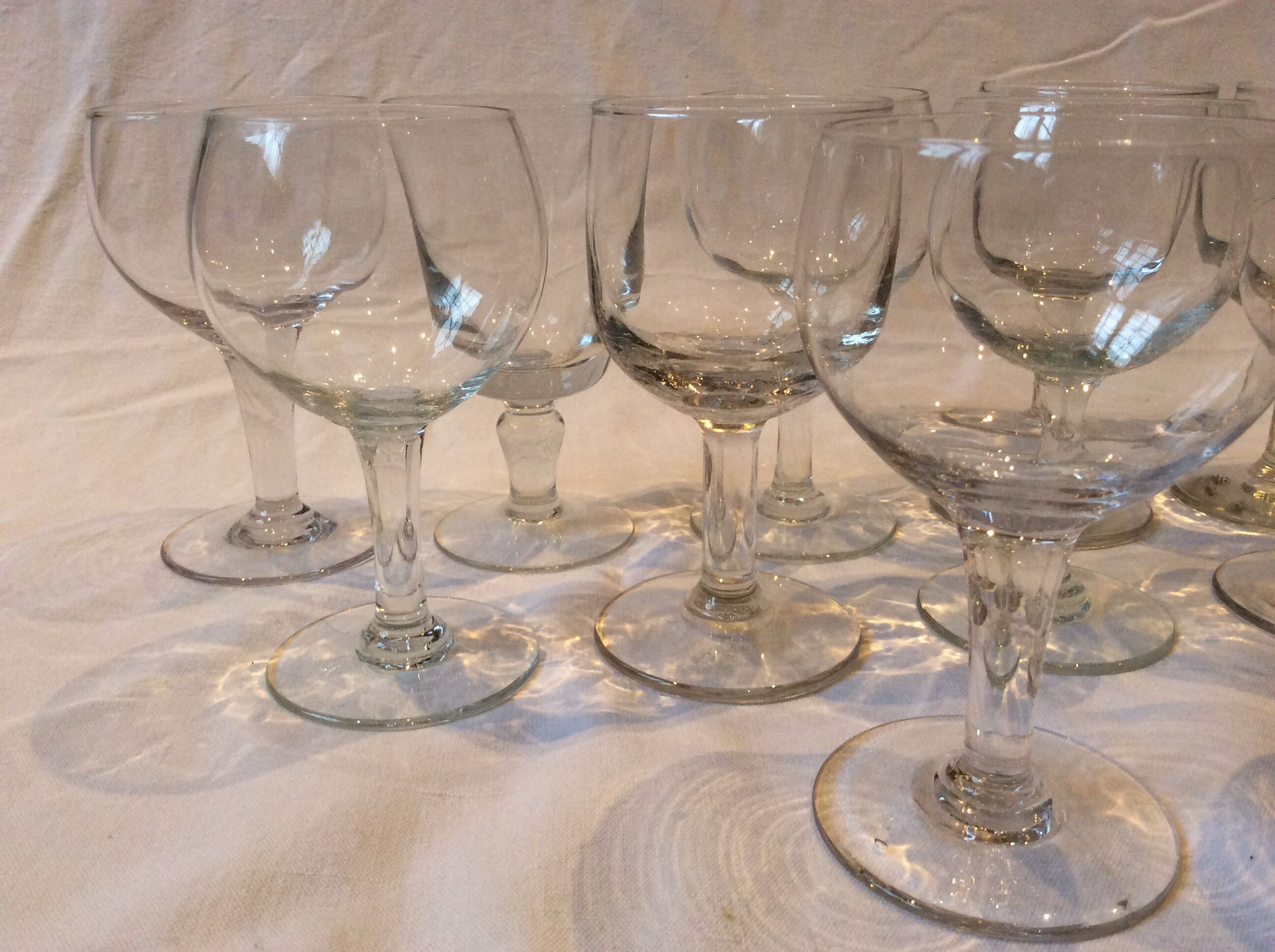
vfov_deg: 44.1
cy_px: 476
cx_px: 638
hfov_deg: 56.9
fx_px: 1177
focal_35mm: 32
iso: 100
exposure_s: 1/25
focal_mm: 3.3
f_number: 2.4
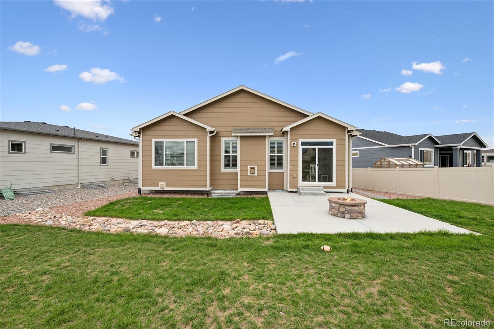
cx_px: 247
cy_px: 164
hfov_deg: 100.4
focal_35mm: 15
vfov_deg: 77.3
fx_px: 206
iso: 800
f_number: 11
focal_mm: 15
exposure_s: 1/640
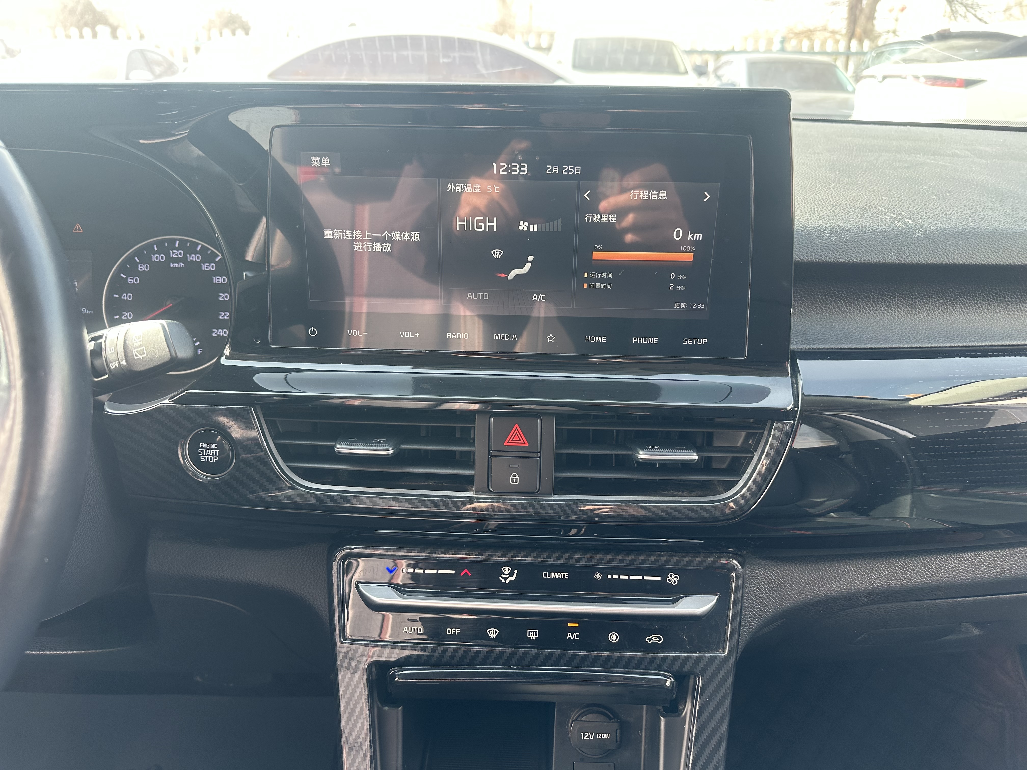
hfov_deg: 71.6
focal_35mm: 24
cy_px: 385
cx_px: 514
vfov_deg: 56.8
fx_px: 712
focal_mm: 6.86
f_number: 1.78
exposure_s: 1/121
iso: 125
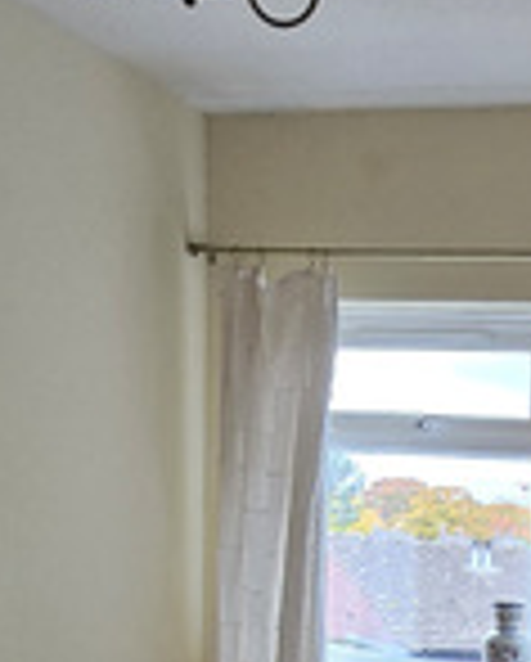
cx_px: 590
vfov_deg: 26.8
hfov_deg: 23.1
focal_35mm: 62
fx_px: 1215
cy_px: 802
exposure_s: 1/50
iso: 400
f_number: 2.2
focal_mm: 1.7
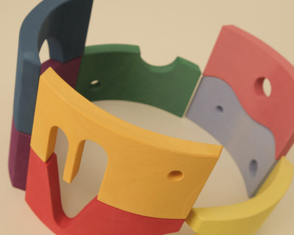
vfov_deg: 30.1
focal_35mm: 50
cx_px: 148
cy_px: 153
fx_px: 435
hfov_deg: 37.3
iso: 800
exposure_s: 1/250
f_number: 5
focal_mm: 23
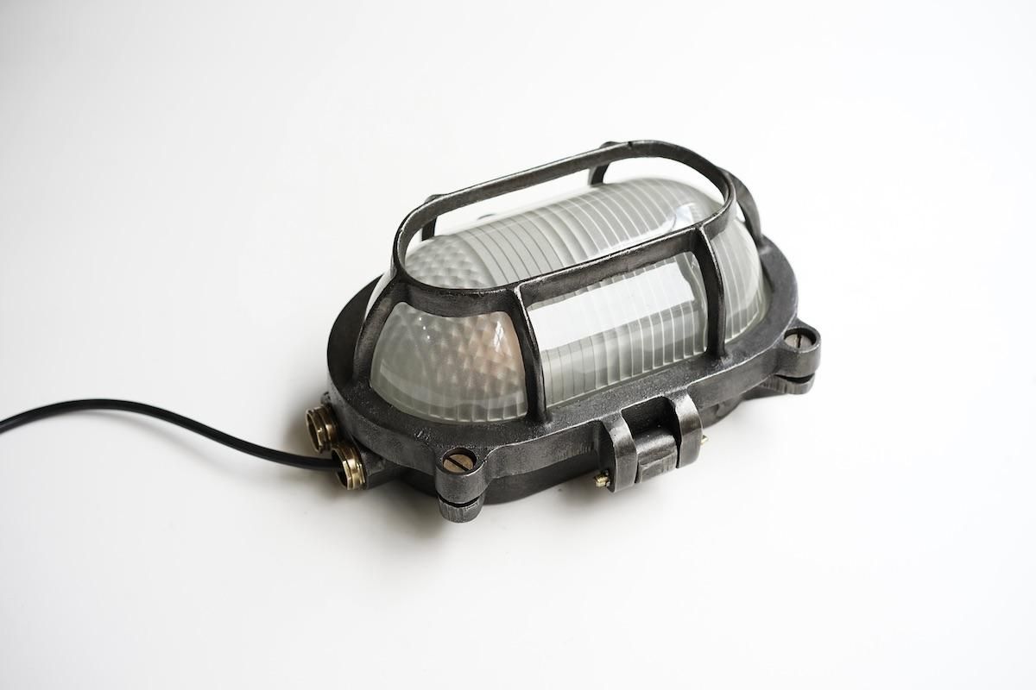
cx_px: 518
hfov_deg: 36.2
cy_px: 345
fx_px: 1583
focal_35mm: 55
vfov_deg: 24.6
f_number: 4.5
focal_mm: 55
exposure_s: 1/50
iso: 250
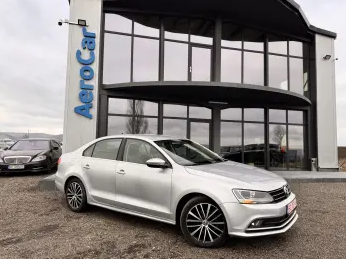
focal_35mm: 25
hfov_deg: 69.4
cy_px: 133
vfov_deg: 54.8
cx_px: 179
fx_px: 250
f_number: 1.78
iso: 80
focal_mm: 6.76
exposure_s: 1/739
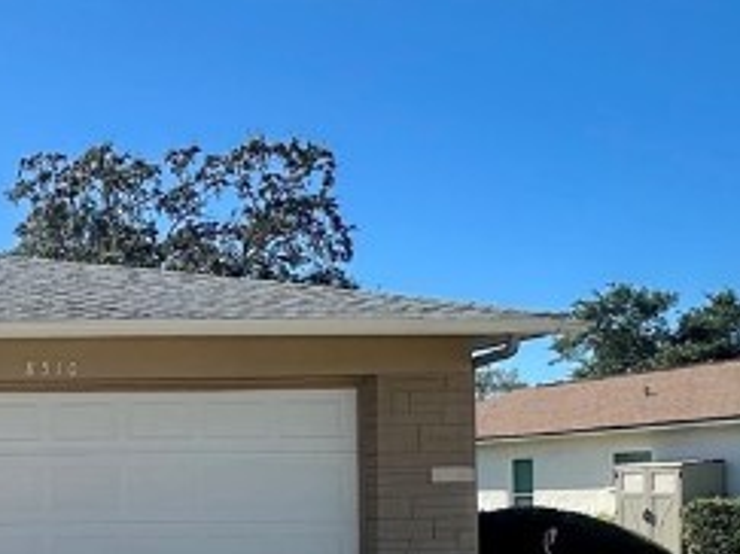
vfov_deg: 24.0
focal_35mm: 59
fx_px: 1261
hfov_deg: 28.0
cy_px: 514
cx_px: -183
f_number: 2.2
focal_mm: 2.22
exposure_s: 1/2564
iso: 50
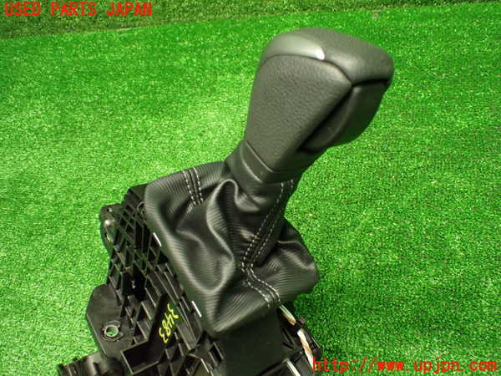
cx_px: 250
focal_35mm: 30
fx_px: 434
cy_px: 188
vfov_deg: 46.8
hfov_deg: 60.0
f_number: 2.3
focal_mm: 5.4
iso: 800
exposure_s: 1/80
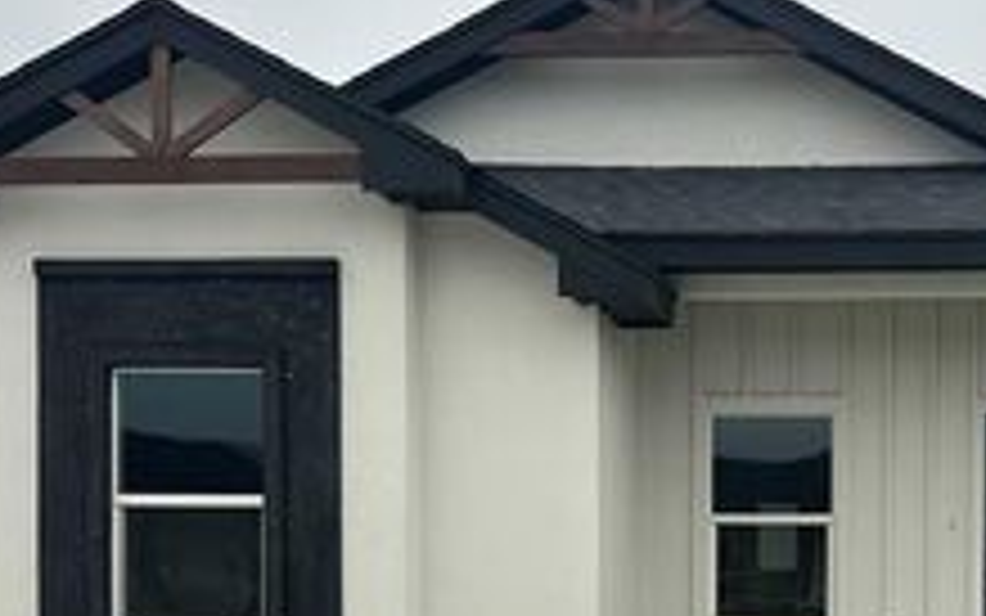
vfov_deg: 21.7
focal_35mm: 58
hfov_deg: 33.9
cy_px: 582
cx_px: 806
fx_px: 1559
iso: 80
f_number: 1.78
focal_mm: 6.86
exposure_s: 1/6211
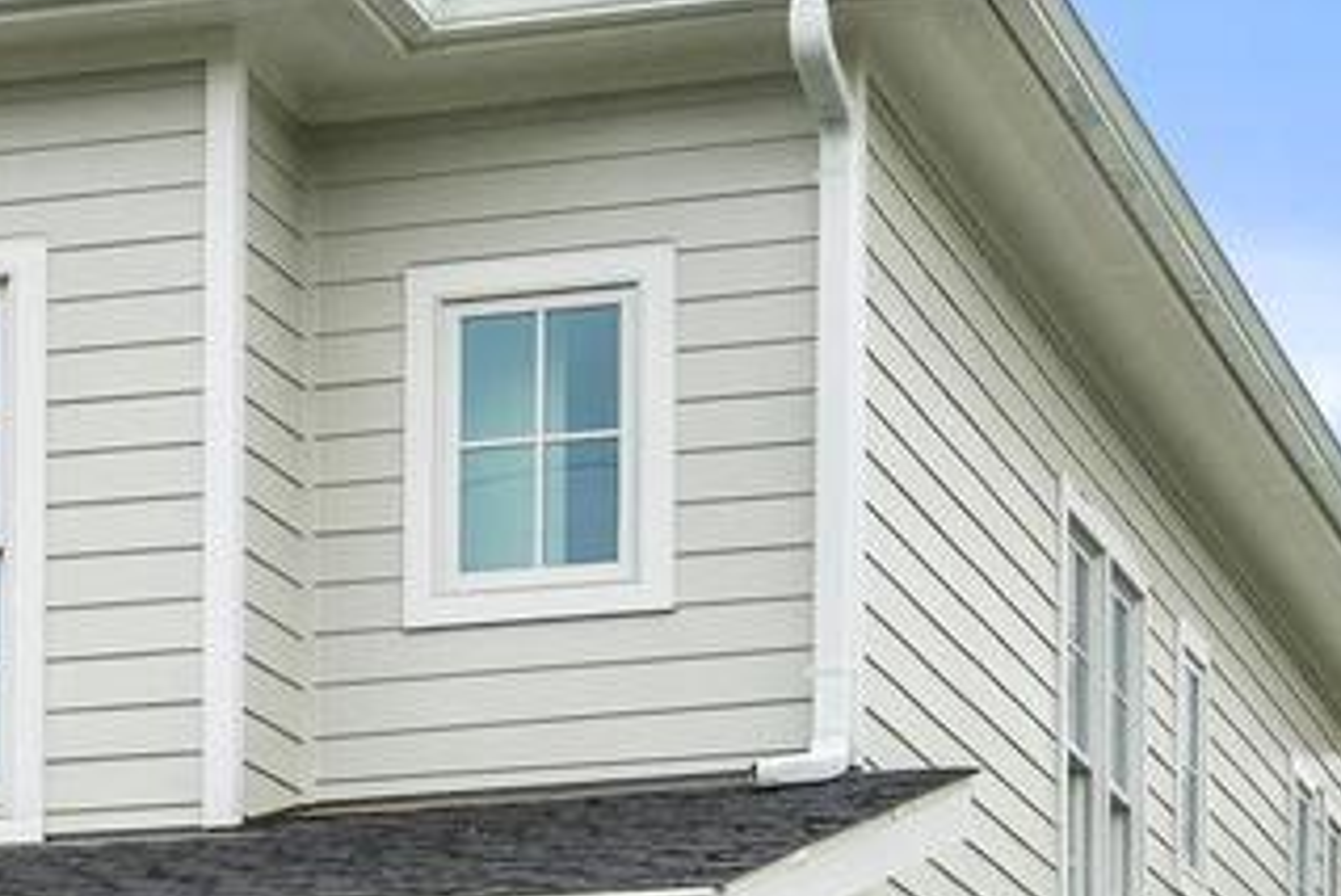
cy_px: 934
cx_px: -324
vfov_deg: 8.6
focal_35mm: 158
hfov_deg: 12.6
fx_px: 5888
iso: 200
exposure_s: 1/80
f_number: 8
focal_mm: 35
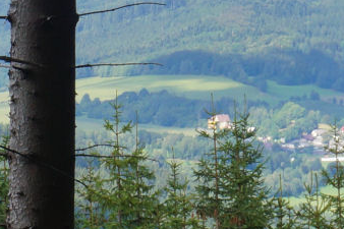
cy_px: 137
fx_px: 1576
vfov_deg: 8.3
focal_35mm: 165
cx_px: 316
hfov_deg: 12.4
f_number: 13
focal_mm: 55
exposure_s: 1/125
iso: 200
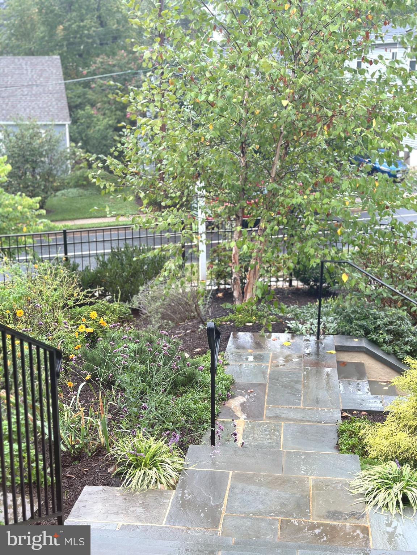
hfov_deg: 30.3
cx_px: 208
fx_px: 771
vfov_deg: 39.7
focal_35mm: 48
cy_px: 278
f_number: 1.78
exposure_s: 1/160
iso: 125
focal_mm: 6.86
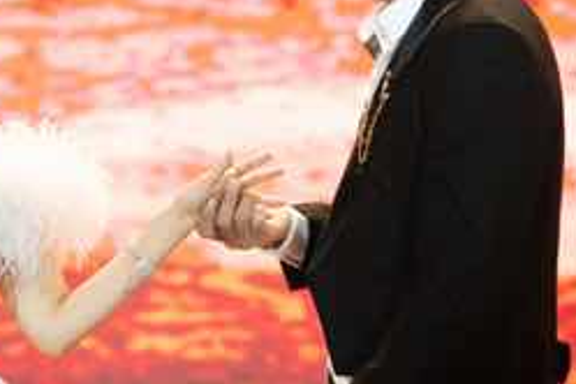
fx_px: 10287
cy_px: 189
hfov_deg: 3.2
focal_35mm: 643
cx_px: 76
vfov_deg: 2.1
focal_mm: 200
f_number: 2.8
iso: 6400
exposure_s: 1/500
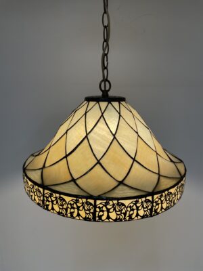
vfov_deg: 67.3
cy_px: 136
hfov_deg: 53.1
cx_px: 102
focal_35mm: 26
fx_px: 203
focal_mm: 4.2
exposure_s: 1/100
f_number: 1.6
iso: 64
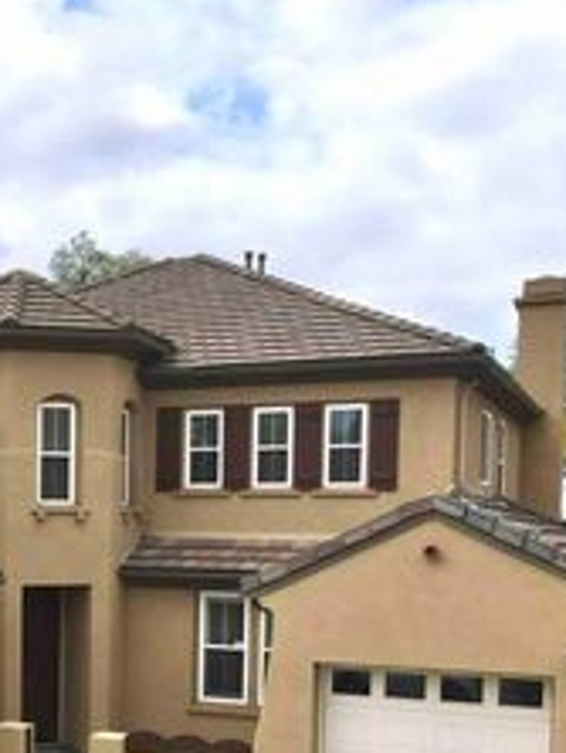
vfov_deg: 34.5
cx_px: -81
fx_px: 1175
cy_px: 588
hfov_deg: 24.9
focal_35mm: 54
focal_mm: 4.5
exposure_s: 1/15
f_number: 2.8
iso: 120
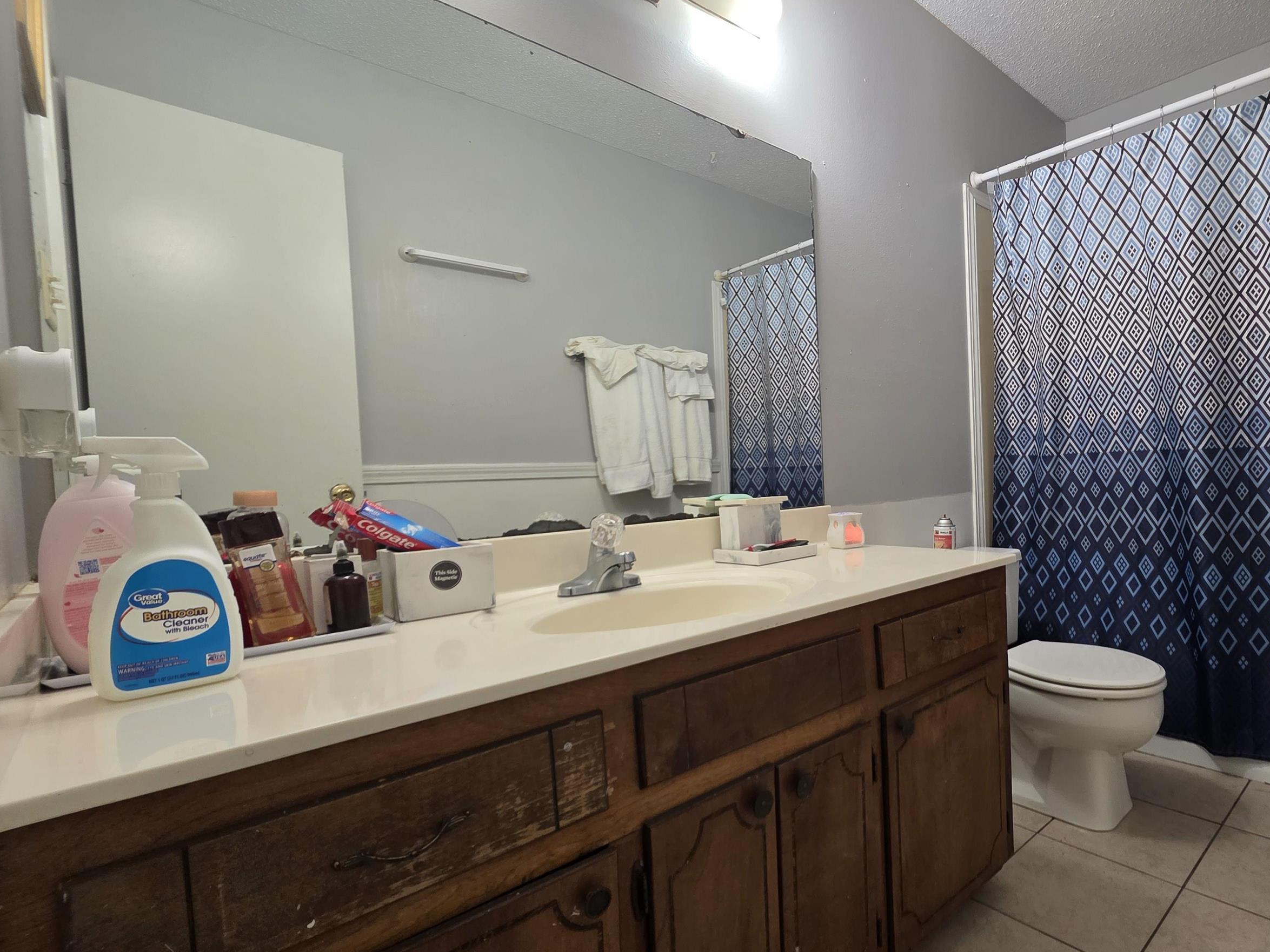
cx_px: 809
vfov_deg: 74.7
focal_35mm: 17
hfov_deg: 88.8
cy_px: 497
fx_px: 624
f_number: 1.9
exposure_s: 1/60
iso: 200
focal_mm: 2.2
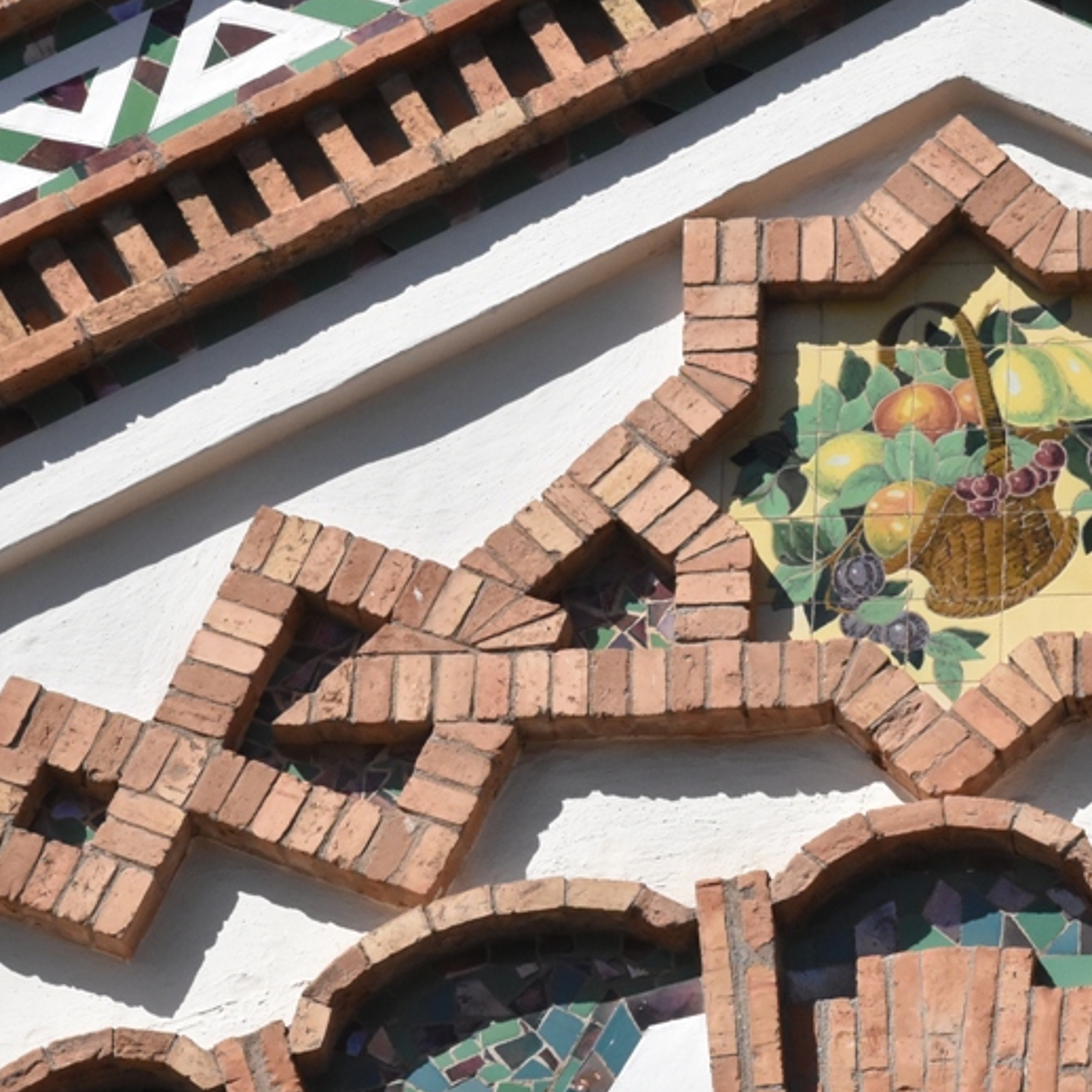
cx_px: 947
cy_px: 604
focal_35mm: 404
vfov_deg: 4.3
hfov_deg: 4.3
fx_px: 14419
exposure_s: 1/2000
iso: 1600
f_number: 11
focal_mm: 130
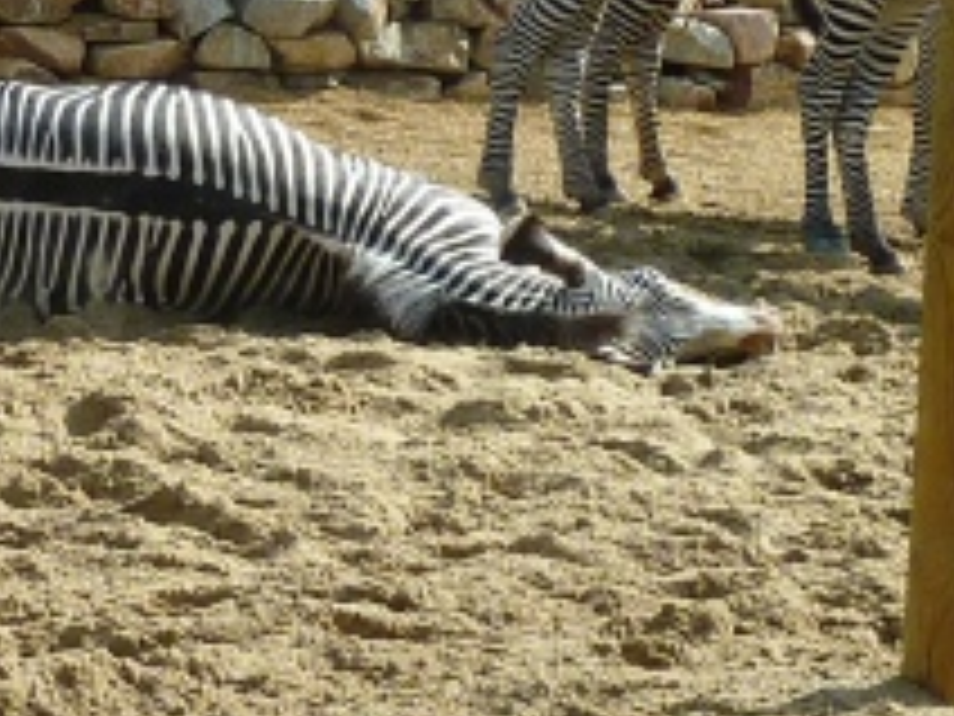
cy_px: 626
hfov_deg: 10.2
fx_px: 5319
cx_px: 212
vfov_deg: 7.7
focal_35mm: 193
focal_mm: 6.5
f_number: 4
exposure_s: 1/400
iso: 80
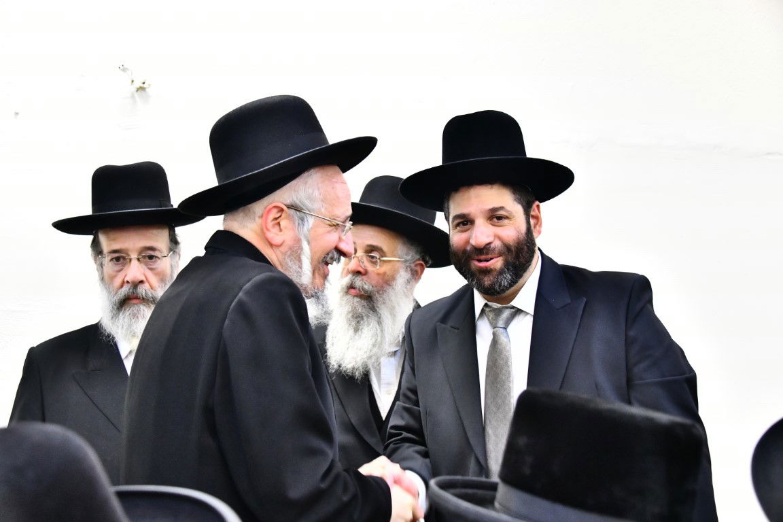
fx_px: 1131
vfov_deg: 26.0
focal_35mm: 52
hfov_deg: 38.2
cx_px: 392
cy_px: 261
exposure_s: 1/125
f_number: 5
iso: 5000
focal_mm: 52
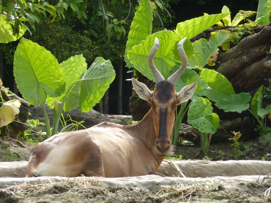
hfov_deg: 6.0
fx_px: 2583
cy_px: 111
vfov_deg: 4.5
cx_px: 131
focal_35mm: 330
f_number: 4.9
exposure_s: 1/125
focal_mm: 49.2
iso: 100
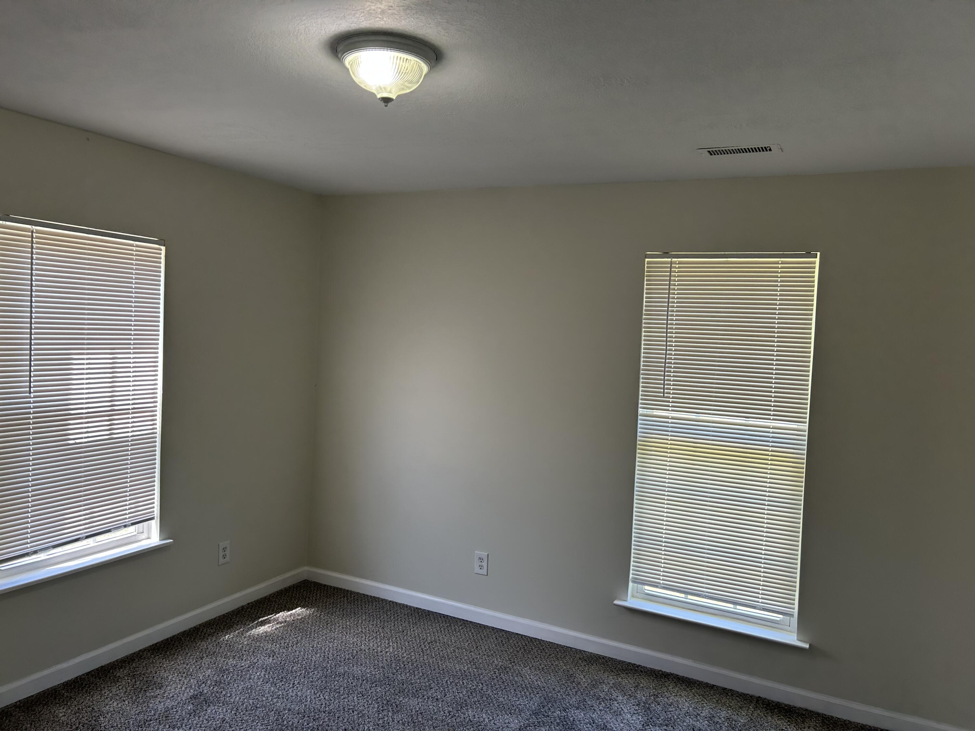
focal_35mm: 26
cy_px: 366
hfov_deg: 67.3
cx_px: 488
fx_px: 732
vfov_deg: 53.1
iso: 64
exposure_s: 1/120
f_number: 1.5
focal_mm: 5.7
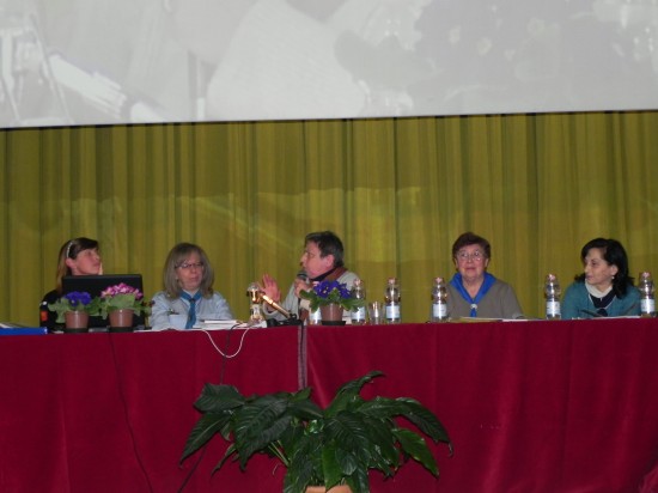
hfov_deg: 33.2
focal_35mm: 58
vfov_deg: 25.2
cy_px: 246
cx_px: 329
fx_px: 1102
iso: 400
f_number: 3.5
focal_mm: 10.3
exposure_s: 1/30
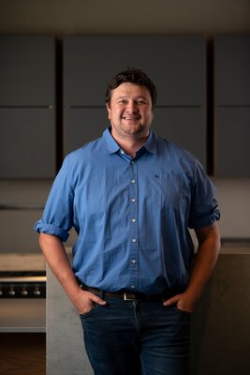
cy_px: 188
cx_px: 125
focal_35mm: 116
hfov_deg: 11.8
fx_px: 1207
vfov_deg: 17.6
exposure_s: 1/60
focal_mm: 116
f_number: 2.8
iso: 125
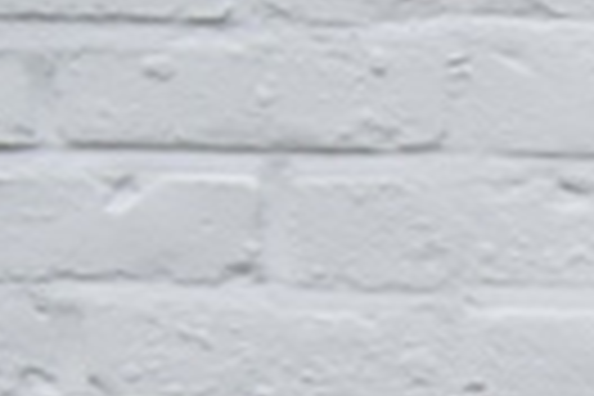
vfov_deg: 4.6
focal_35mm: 290
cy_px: 1166
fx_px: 4782
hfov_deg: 6.4
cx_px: 1917
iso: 200
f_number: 4.5
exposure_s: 1/200
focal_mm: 25
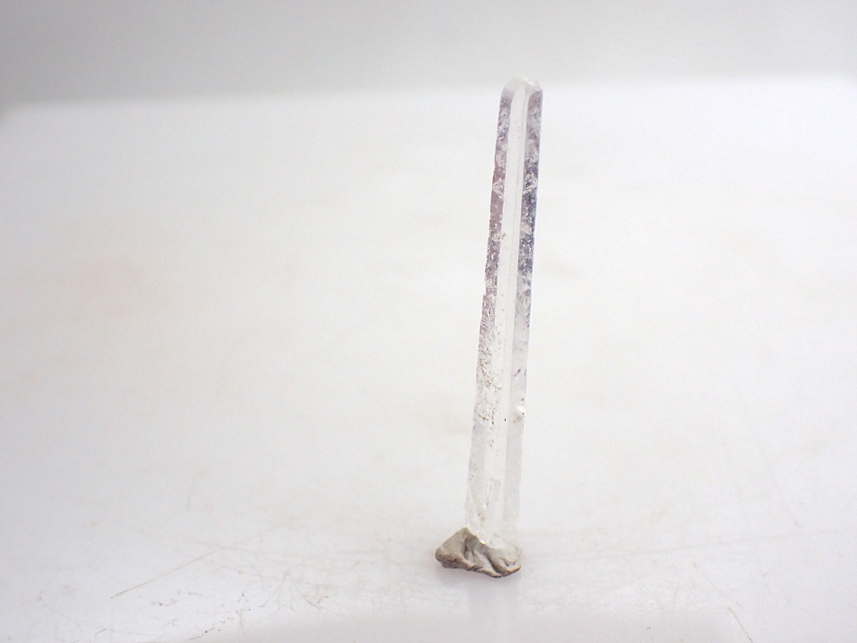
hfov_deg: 42.9
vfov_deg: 32.9
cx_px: 428
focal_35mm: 44
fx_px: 1090
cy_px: 322
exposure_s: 1/160
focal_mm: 7.84
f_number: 2.9
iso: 200
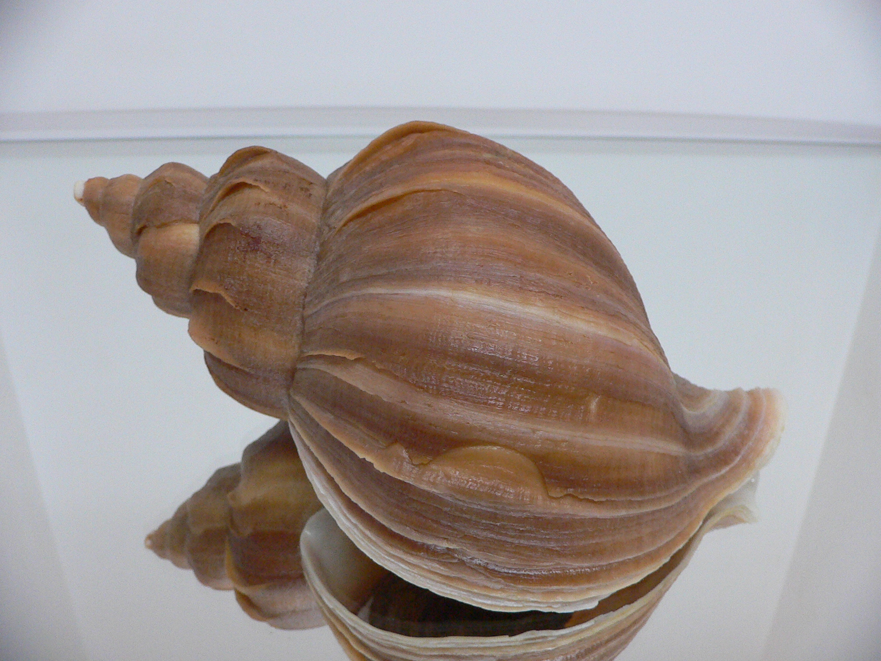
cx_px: 440
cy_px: 330
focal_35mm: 35
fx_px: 891
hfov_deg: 52.6
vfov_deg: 40.7
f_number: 2.8
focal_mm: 4.6
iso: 200
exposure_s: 1/40
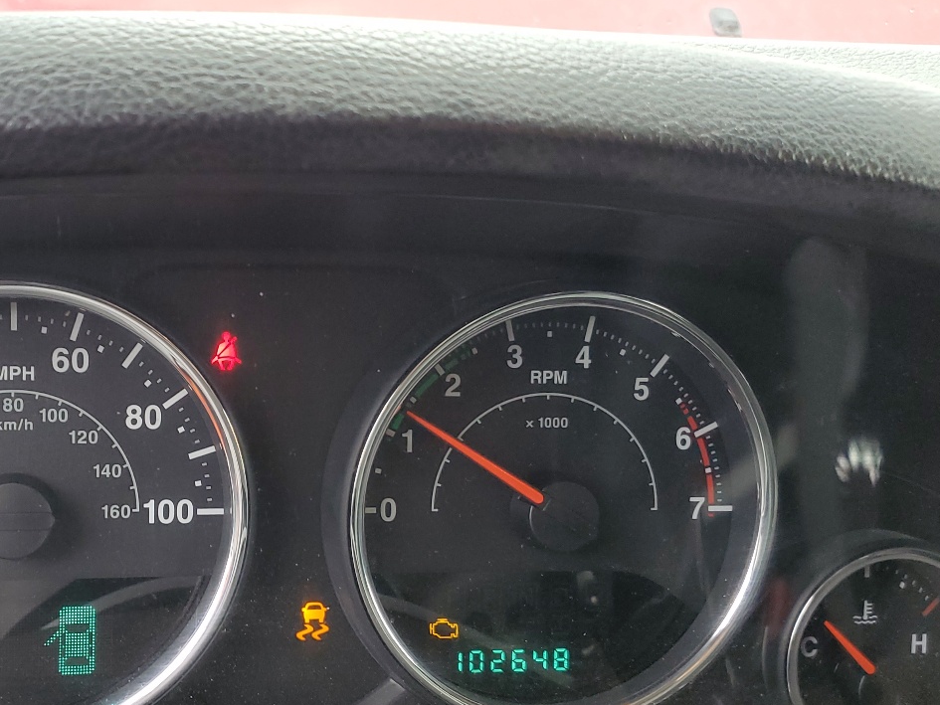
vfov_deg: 32.8
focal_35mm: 44
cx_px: 239
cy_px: 399
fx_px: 1195
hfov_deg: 41.7
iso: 63
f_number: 1.5
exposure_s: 1/120
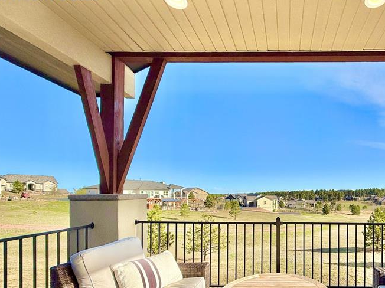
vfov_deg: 59.5
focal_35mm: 22
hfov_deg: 71.7
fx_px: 245
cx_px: 285
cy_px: 193
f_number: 2.2
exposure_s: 1/2165
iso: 50
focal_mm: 2.22
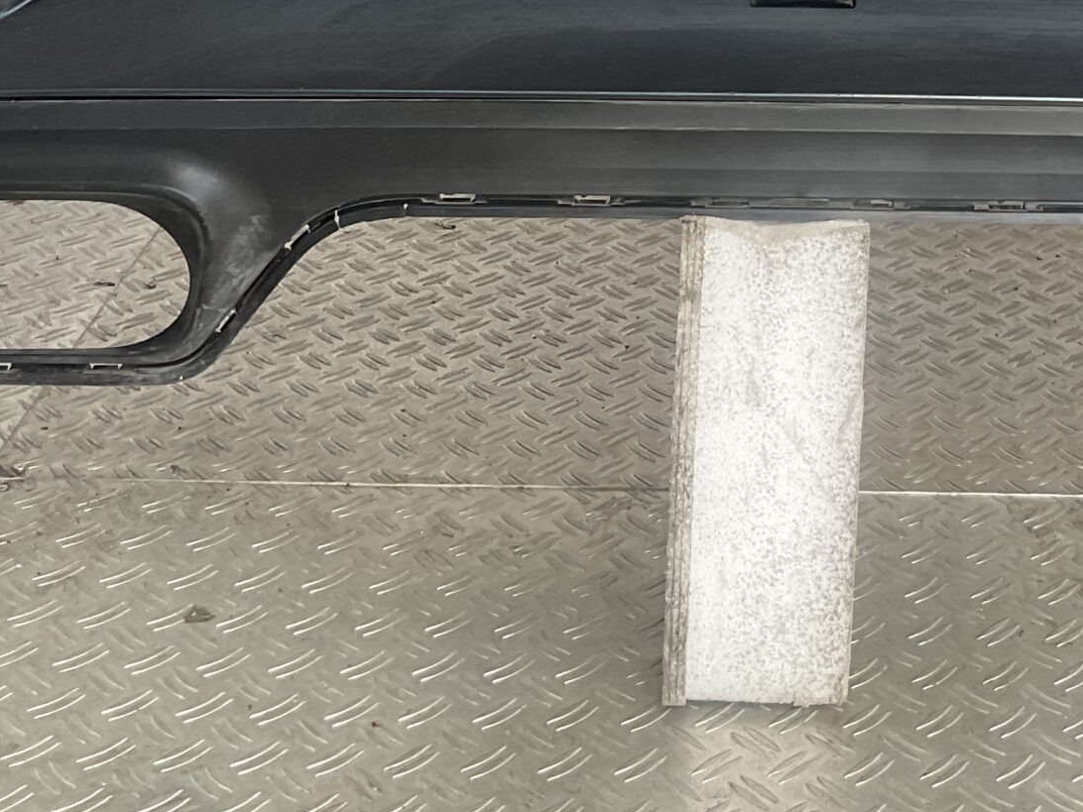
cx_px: 816
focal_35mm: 68
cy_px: -121
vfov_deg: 20.4
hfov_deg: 28.1
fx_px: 2127
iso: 50
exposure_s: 1/50
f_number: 1.8
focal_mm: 3
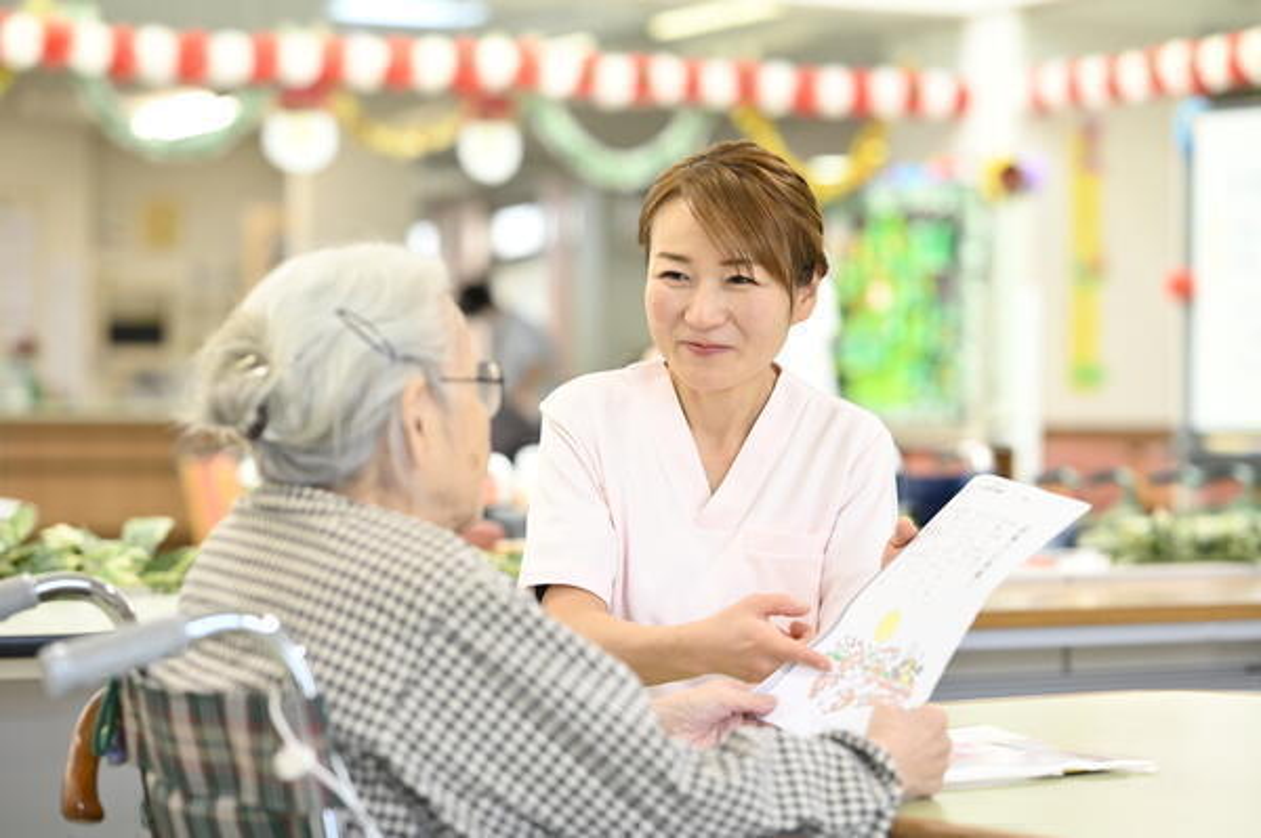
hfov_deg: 23.9
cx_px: 630
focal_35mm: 85
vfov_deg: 16.0
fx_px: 2975
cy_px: 419
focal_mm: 85
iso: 1000
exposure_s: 1/320
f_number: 2.5
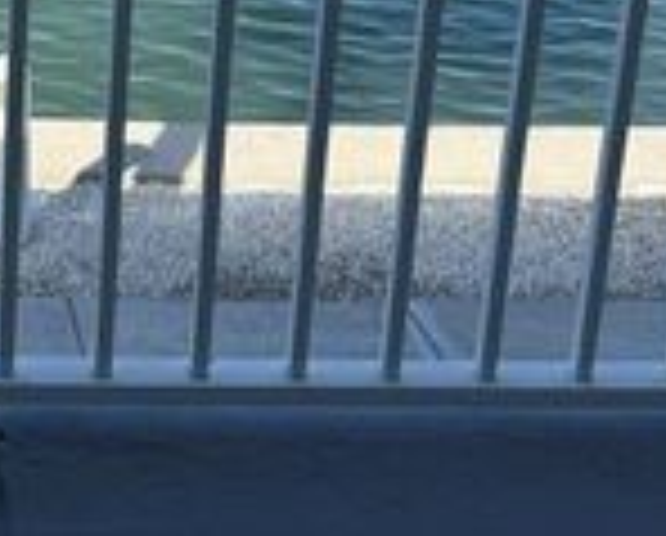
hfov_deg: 22.0
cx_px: -166
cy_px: -227
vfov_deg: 17.8
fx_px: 1560
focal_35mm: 79
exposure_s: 1/2703
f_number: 1.78
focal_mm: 6.76
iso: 80
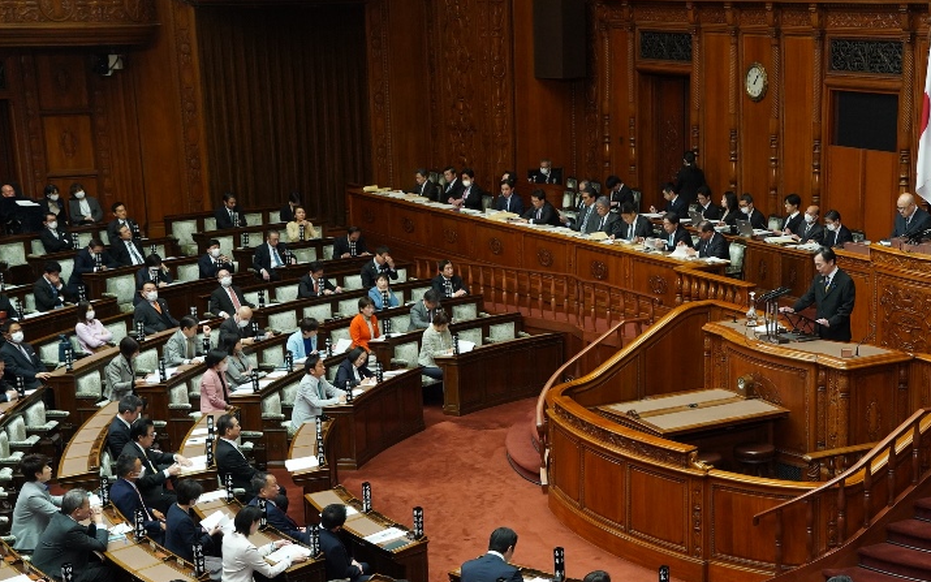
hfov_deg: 29.3
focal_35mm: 70
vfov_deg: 18.5
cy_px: 396
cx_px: 577
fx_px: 1776
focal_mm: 48
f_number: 5.6
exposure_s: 1/100
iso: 5000
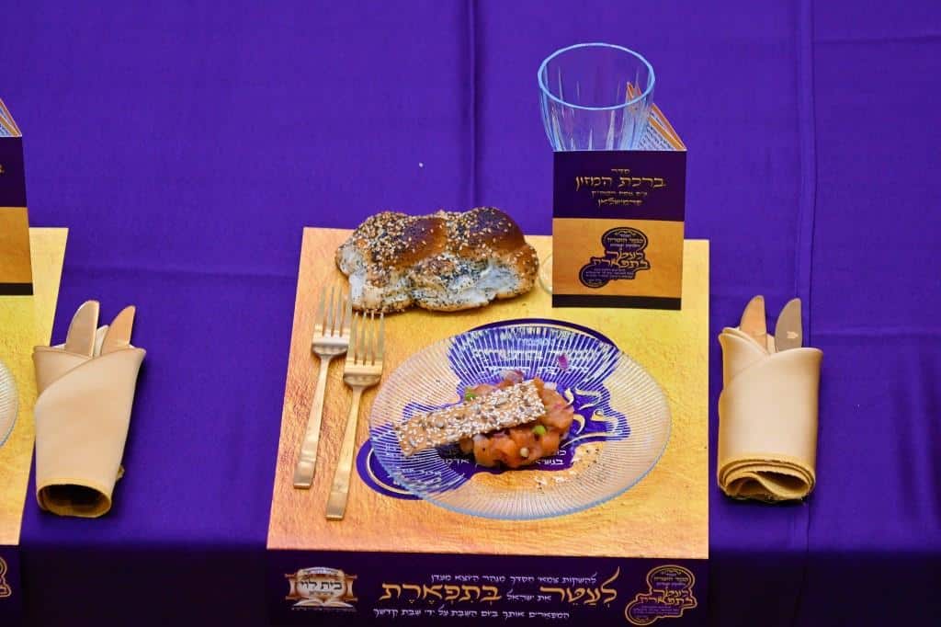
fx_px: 4703
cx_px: 470
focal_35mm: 180
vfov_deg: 7.6
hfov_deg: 11.4
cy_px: 314
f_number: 4
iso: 250
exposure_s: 1/200
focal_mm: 120
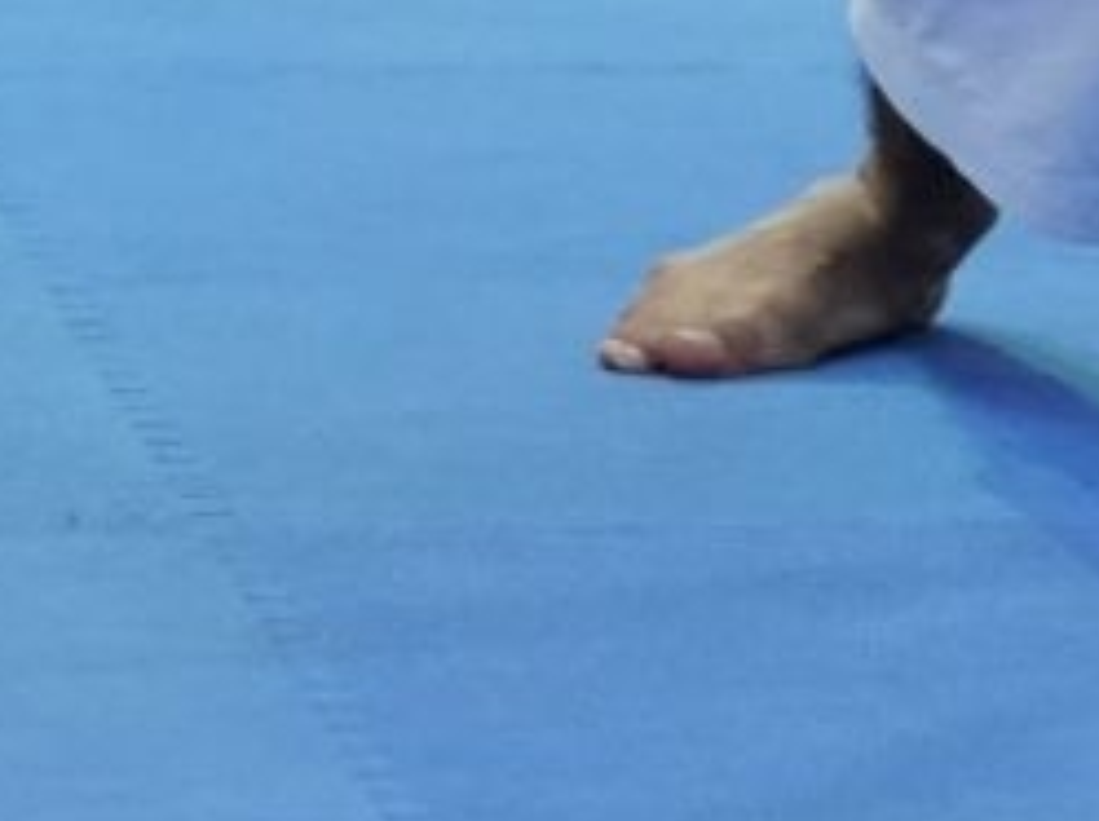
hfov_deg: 2.8
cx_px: 1752
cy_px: -1602
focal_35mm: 696
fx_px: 22065
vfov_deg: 2.1
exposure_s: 1/1000
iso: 5000
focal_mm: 100
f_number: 2.8
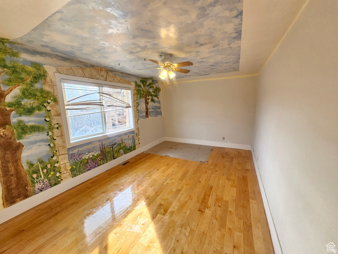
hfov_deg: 106.2
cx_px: 169
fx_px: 127
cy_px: 127
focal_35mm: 13
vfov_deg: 89.9
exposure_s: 1/50
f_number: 2.2
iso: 50
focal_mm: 2.2
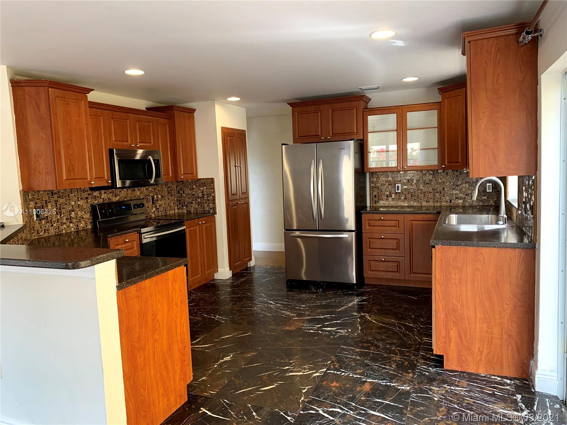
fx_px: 426
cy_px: 212
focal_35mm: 26
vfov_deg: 53.1
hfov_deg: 67.3
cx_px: 284
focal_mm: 4.25
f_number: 1.8
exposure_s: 1/121
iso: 100
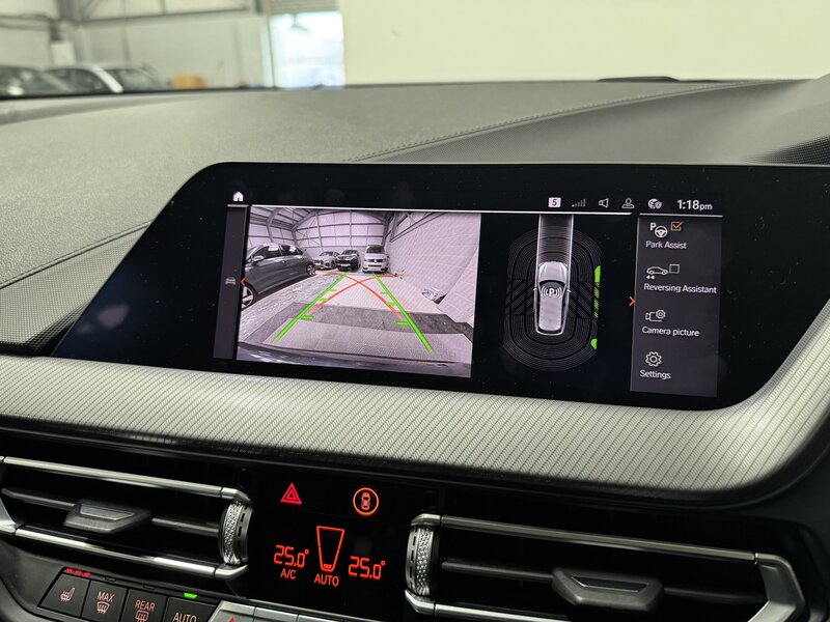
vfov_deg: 56.8
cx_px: 415
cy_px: 311
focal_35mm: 24
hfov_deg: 71.6
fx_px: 575
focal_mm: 6.76
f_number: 1.78
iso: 400
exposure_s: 1/59
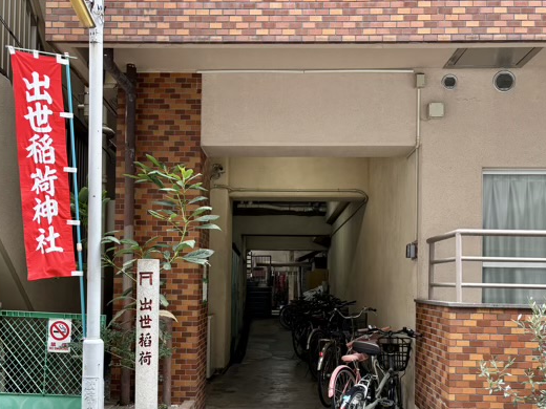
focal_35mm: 35
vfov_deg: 40.2
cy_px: 273
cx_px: 253
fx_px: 552
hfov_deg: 52.6
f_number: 1.6
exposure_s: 1/62
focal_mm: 5.96
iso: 125
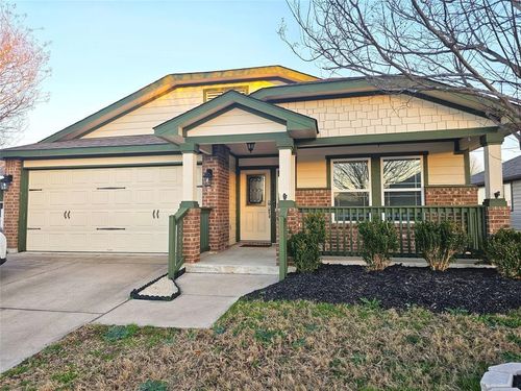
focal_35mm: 23
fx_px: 346
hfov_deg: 73.9
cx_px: 260
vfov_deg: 58.9
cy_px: 196
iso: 25
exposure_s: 1/120
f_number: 1.7
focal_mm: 6.3
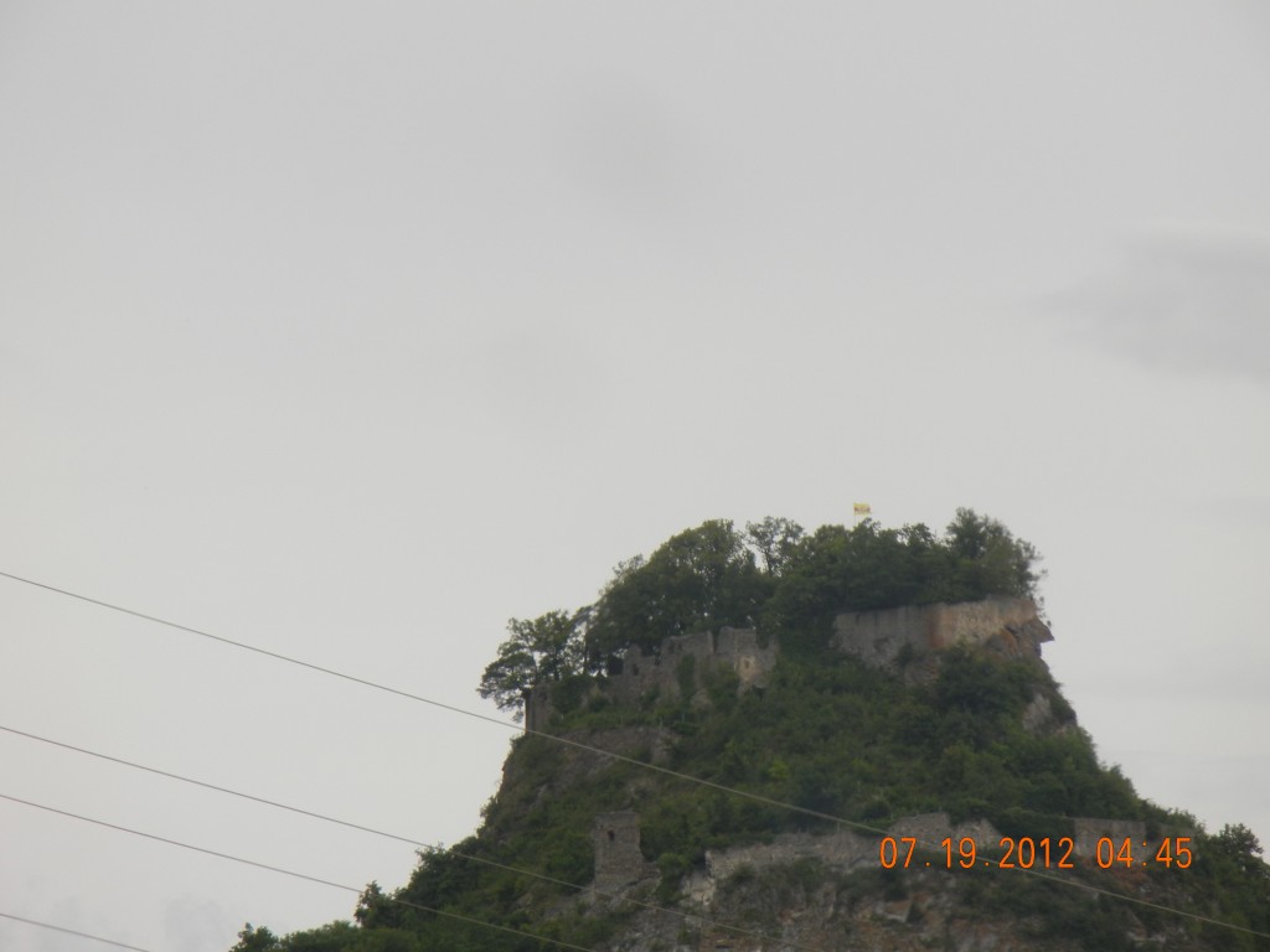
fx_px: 11006
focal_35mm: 300
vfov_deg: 5.0
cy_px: 476
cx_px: 635
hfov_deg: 6.6
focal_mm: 54
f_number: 5.6
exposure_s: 1/609
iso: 160
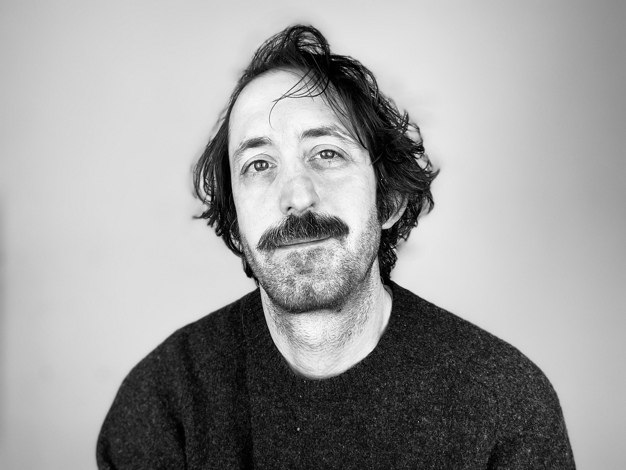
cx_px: 313
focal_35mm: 30
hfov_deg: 60.0
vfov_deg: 46.8
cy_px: 235
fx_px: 543
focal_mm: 2.71
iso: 80
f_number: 2.2
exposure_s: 1/100
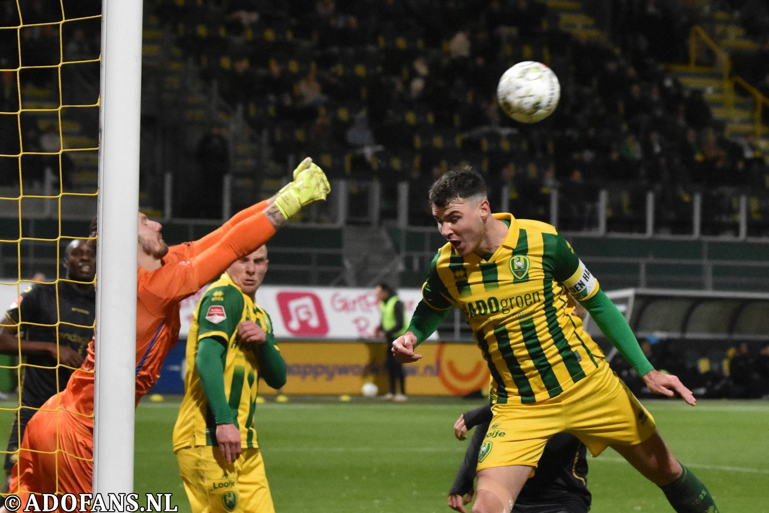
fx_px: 2243
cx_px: 384
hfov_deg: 19.5
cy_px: 256
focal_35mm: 105
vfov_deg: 13.0
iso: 3200
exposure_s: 1/800
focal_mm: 70
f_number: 2.8
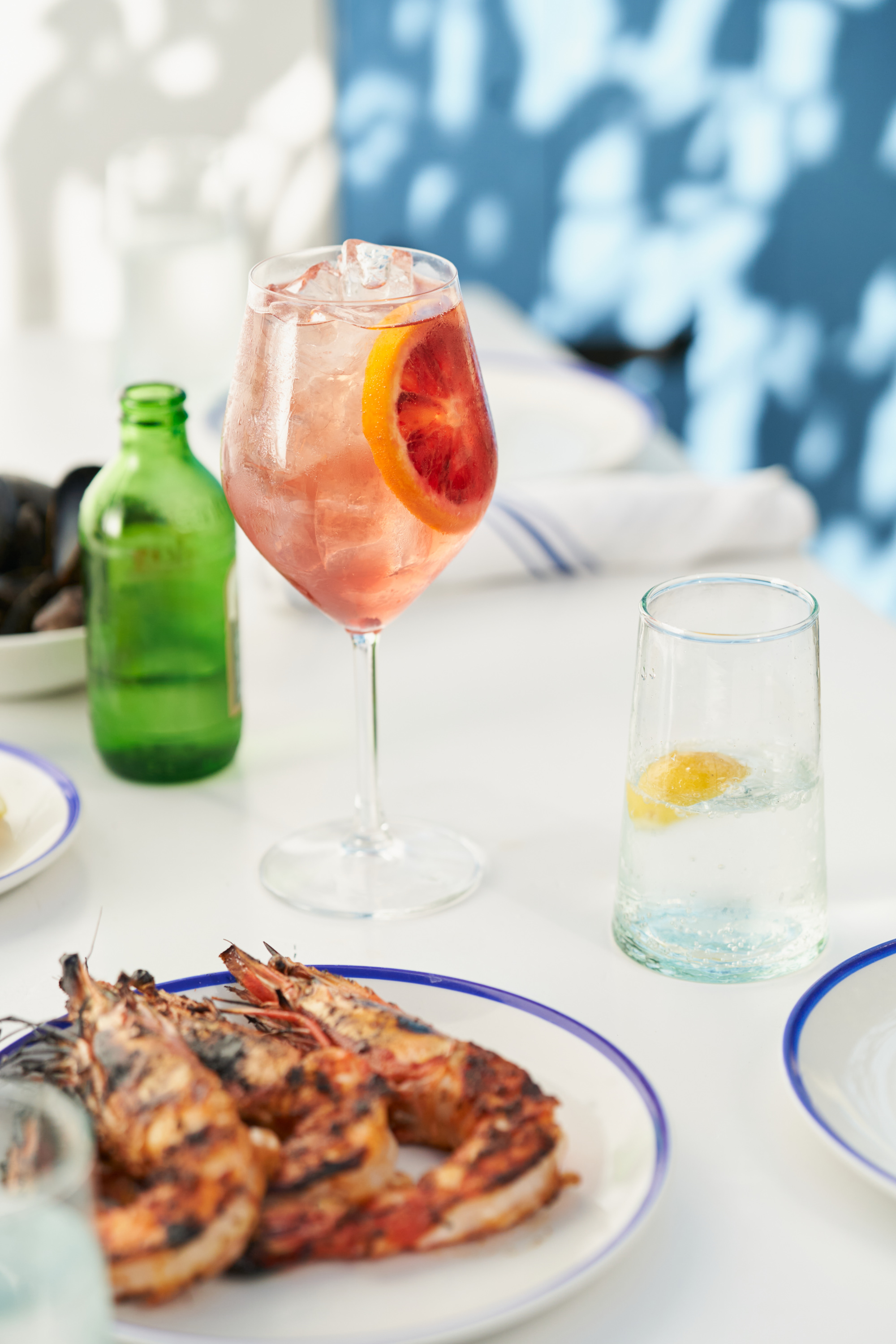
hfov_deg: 16.1
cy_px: 672
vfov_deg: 23.9
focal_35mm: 85
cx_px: 448
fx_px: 3173
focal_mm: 85
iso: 400
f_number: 2.8
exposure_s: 1/4000
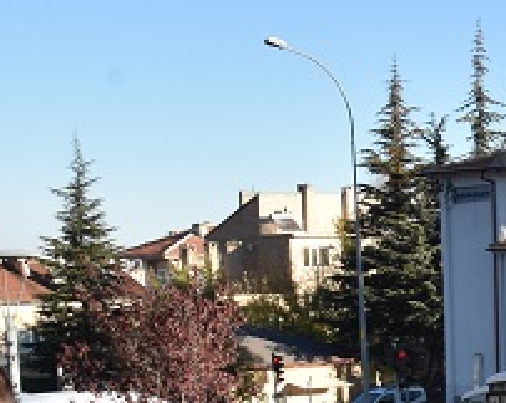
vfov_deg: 13.4
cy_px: 524
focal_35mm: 111
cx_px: 688
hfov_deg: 16.2
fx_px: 1661
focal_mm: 20
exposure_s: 1/250
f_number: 14
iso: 400
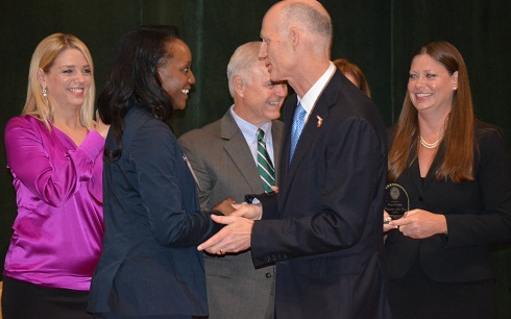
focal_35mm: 169
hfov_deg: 12.4
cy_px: 151
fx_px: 2353
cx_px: 256
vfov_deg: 7.8
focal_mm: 110
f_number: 4.5
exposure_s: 1/60
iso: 3200
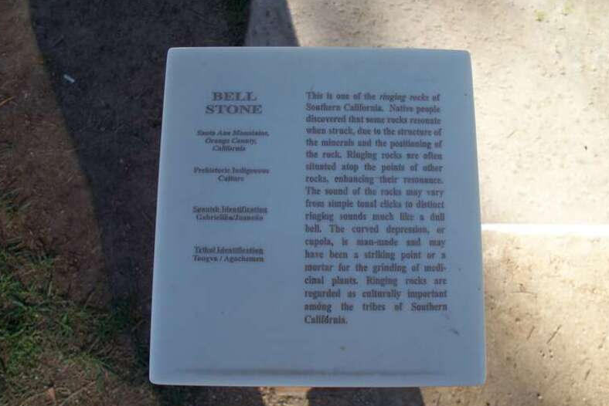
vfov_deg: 35.1
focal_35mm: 38
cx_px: 303
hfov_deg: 50.7
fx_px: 643
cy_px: 204
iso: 64
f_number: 2.8
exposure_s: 1/250
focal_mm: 7.54
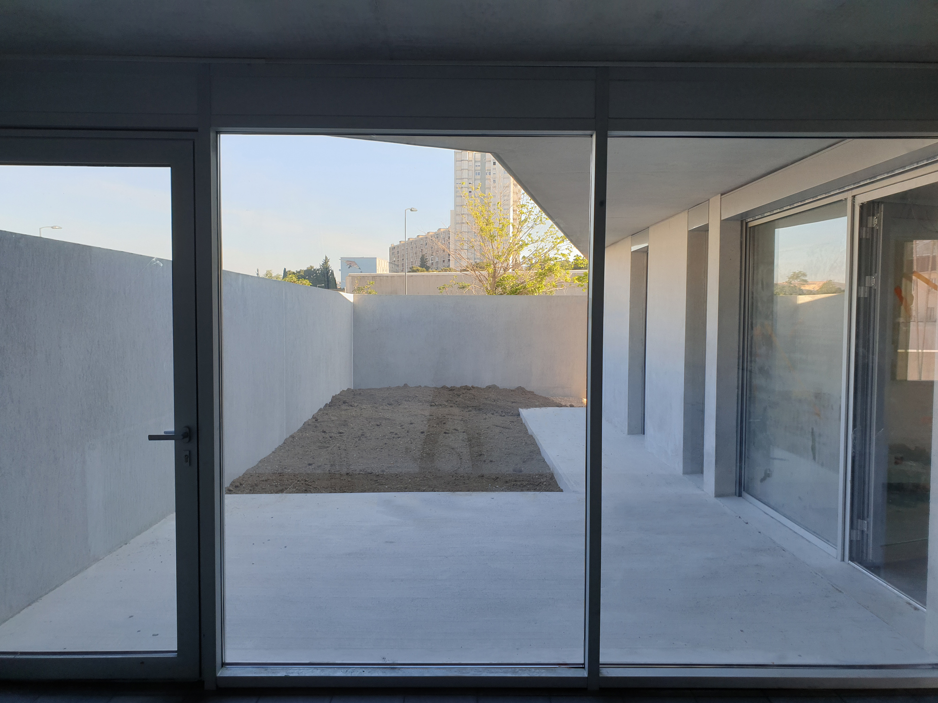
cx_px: 469
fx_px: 705
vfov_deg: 53.1
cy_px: 352
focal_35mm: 26
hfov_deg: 67.3
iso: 50
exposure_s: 1/369
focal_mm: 4.3
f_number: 2.4
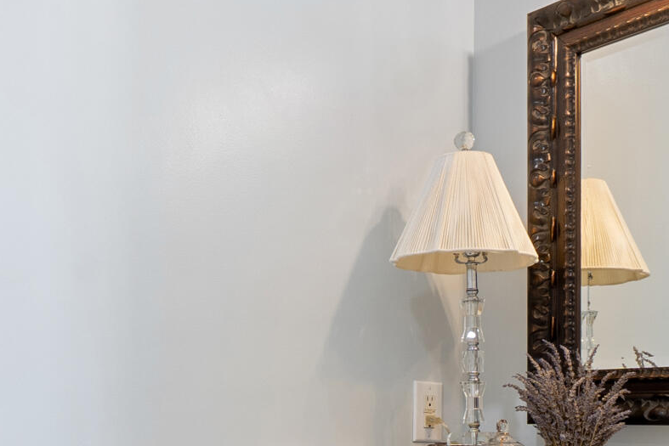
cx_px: 331
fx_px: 1004
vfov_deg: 24.1
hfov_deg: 36.9
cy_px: 434
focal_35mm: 54
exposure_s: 1/4
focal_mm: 11.5
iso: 250
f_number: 9
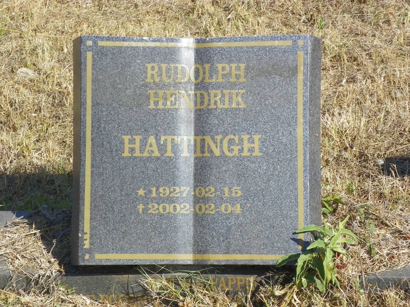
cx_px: 205
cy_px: 154
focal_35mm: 120
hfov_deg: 16.4
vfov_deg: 12.3
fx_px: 1421
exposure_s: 1/200
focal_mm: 21.3
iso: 64
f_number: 5
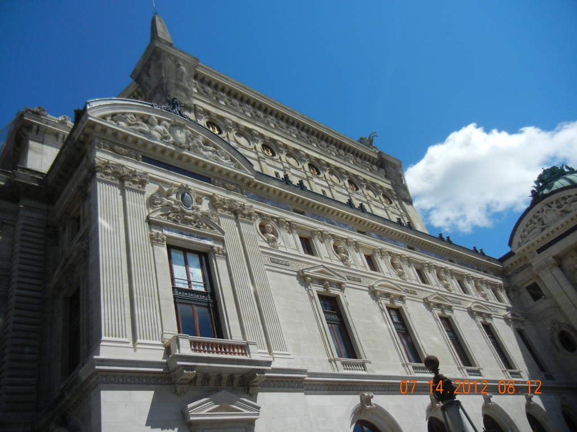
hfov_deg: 60.0
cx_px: 288
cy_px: 216
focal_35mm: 30
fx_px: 500
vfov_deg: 46.8
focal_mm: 5.4
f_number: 7
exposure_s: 1/665
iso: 160
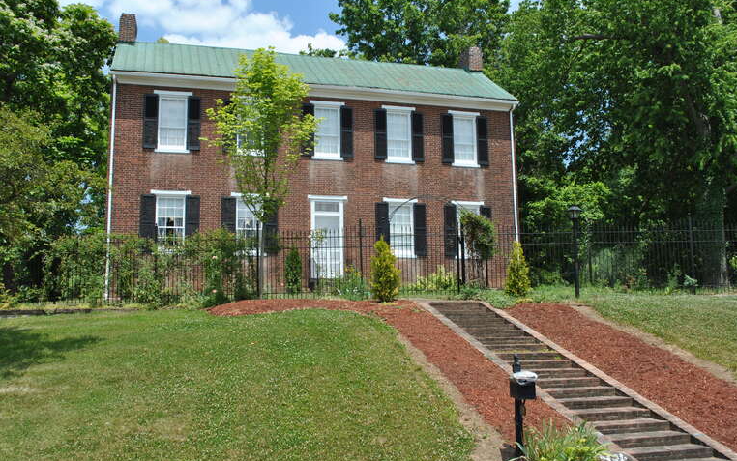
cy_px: 218
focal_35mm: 37
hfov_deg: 52.7
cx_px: 370
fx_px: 743
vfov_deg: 34.5
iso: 100
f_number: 8
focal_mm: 24
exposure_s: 1/250
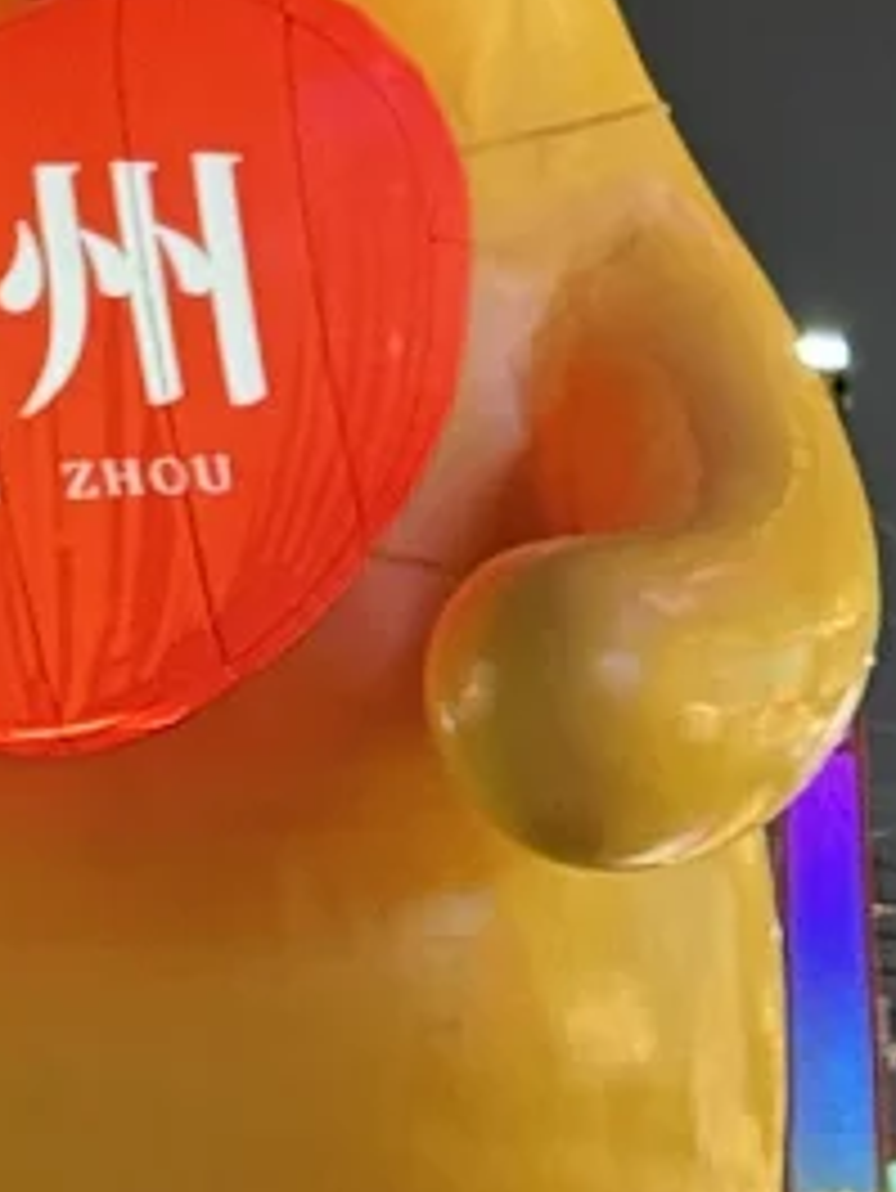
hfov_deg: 5.5
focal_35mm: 261
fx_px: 9000
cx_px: -1072
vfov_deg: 7.3
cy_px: -1277
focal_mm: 6.76
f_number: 1.78
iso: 250
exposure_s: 1/33
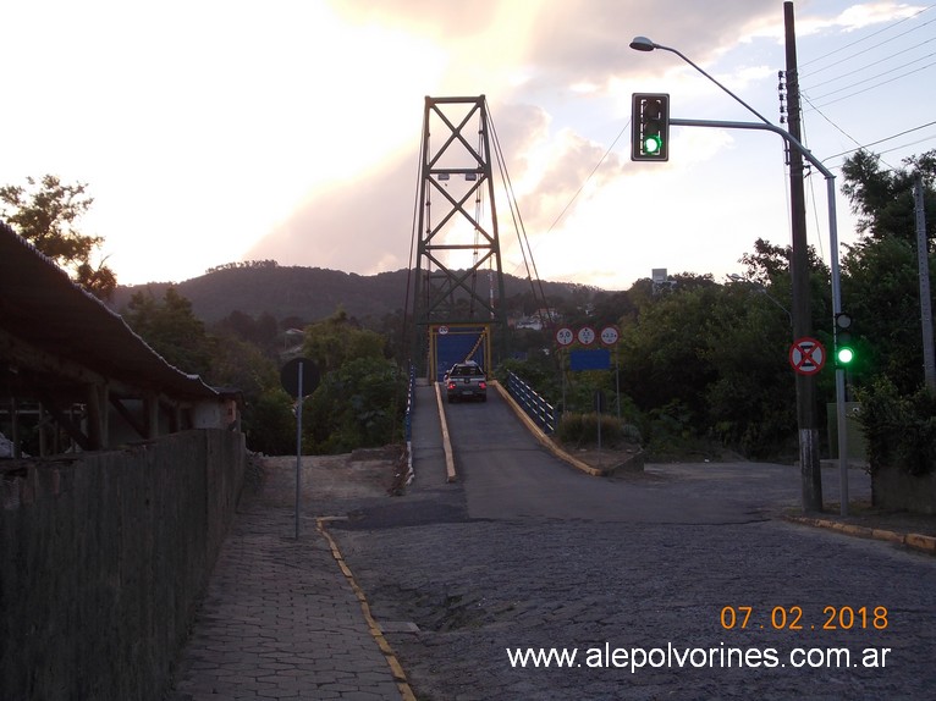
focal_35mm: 51
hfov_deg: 37.5
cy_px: 350
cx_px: 468
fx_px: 1379
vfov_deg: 28.5
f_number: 3.6
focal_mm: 7.2
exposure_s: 1/125
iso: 80
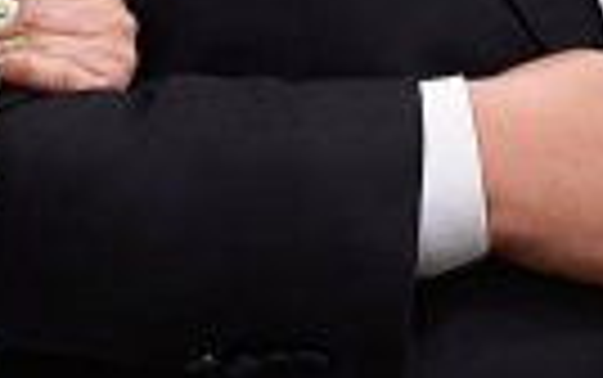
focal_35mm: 1217
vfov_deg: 1.1
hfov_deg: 1.7
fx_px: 20017
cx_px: 400
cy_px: -349
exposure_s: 1/400
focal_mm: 200
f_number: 2.8
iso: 2500
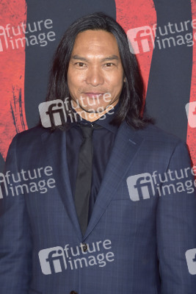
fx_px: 1387
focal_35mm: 170
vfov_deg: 12.1
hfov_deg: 8.1
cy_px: 147
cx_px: 98
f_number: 7.1
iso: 400
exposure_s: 1/250
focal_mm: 170
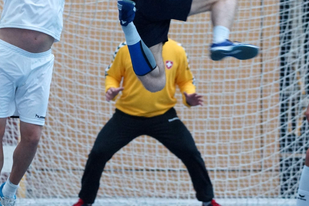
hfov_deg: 3.2
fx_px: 5453
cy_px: 59
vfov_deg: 2.2
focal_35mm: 635
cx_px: 116
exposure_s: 1/200
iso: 1600
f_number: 4
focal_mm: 200
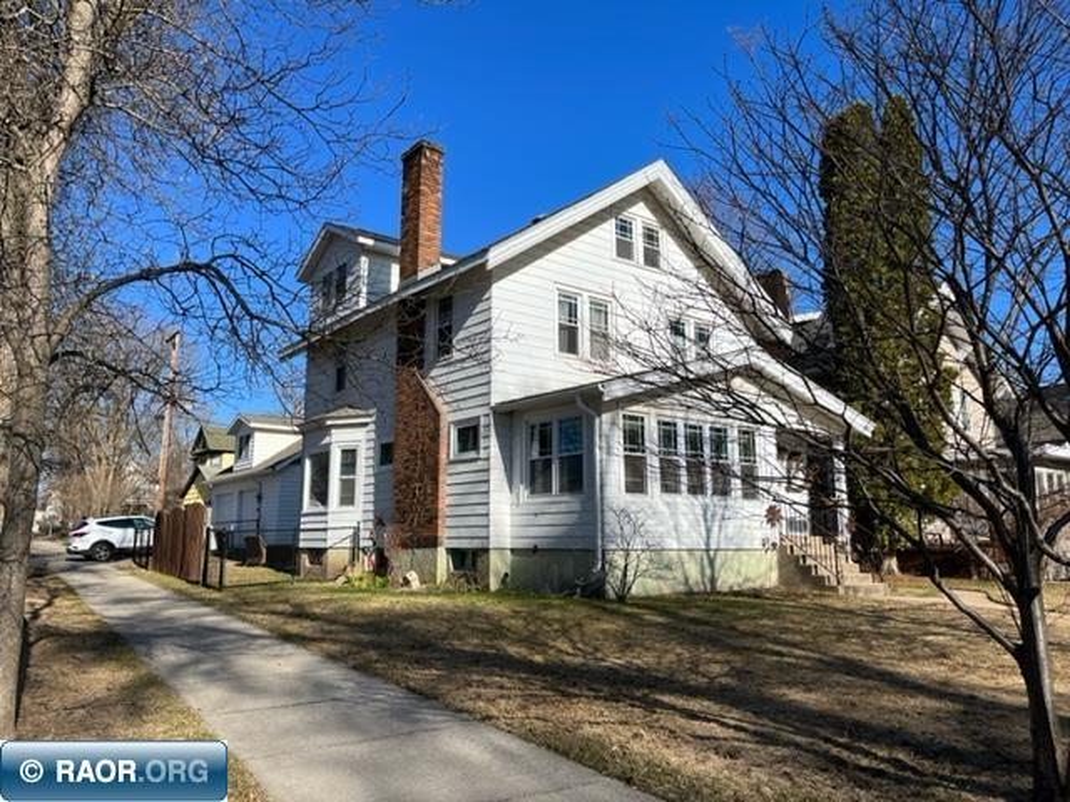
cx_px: 535
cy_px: 401
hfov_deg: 67.3
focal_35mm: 26
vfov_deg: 53.1
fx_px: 804
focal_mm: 5.1
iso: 50
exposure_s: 1/3311
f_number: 1.6
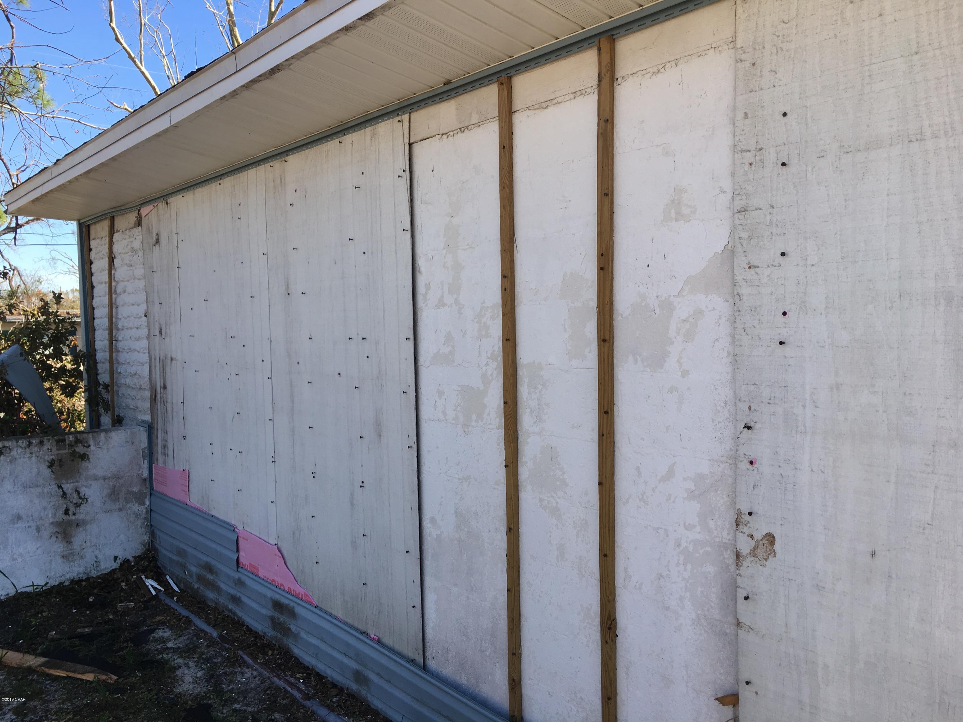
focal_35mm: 29
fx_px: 807
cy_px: 361
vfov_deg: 48.2
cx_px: 482
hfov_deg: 61.7
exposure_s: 1/601
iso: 25
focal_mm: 4.15
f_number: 2.2
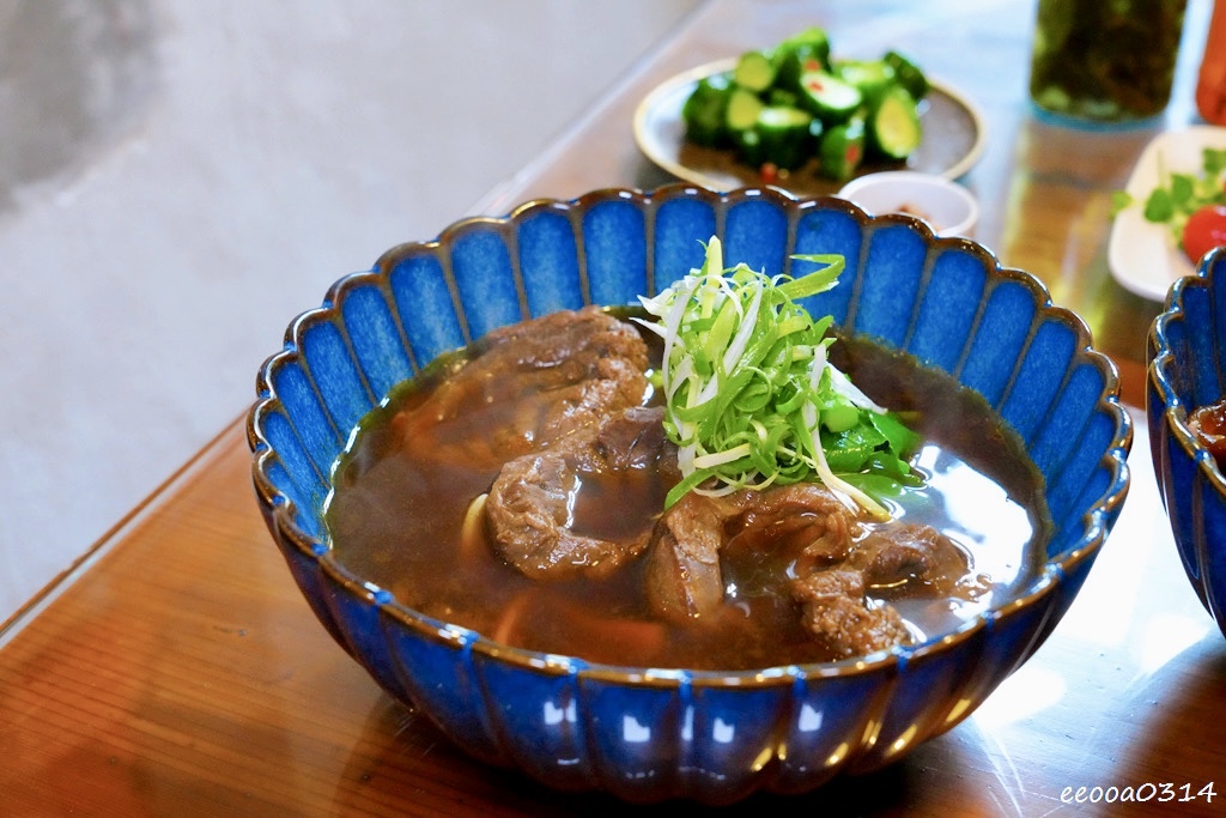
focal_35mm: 48
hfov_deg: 41.1
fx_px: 1635
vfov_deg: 28.1
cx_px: 613
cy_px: 409
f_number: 7.1
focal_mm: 48
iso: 6400
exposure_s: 1/160
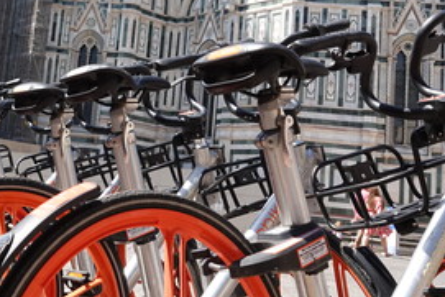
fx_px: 693
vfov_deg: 24.0
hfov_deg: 34.6
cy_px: 78
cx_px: 95
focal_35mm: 56
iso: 100
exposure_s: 1/320
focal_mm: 12.04
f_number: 4
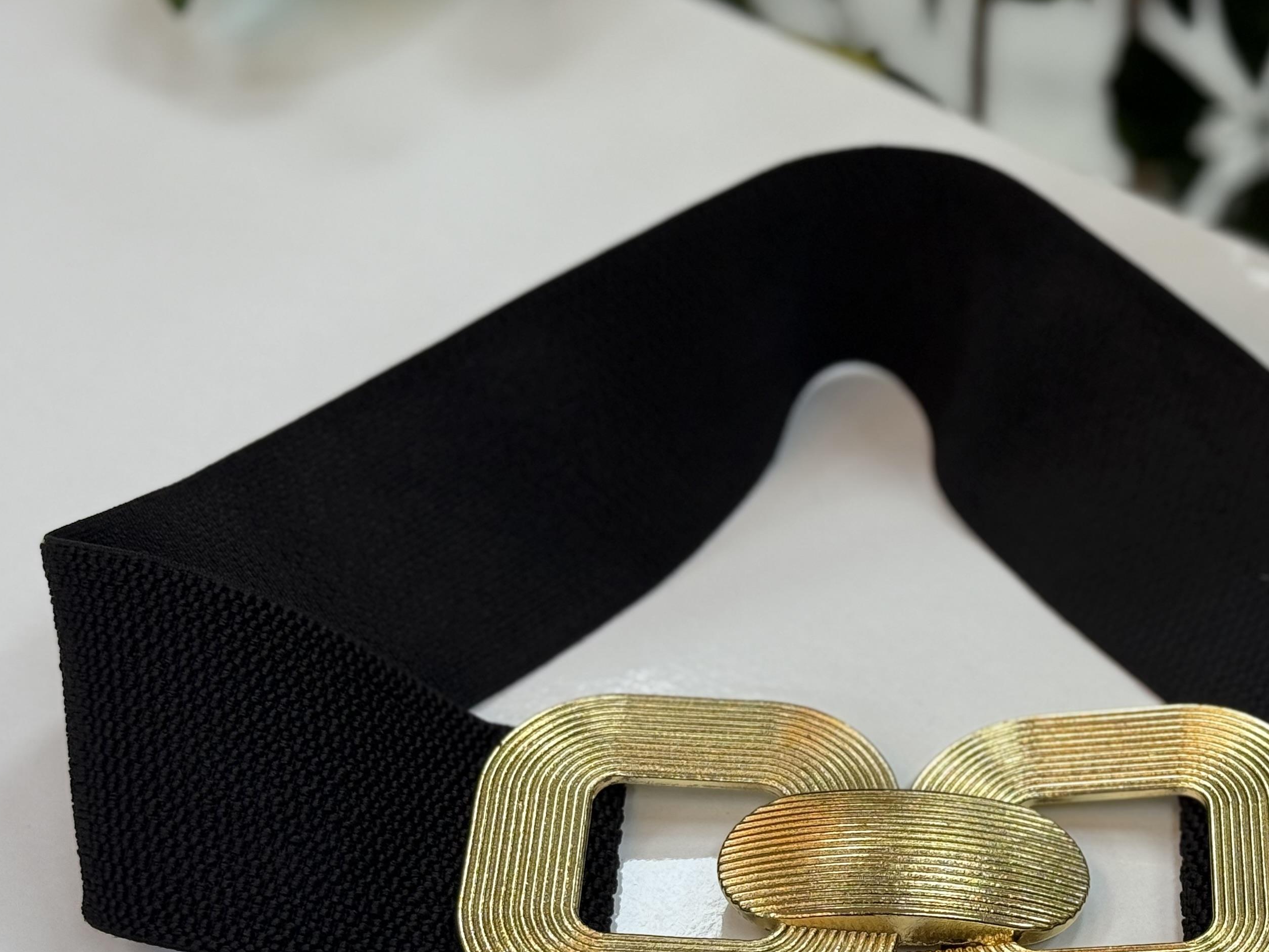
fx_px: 2823
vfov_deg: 19.1
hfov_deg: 25.1
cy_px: 631
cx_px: 922
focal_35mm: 77
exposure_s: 1/100
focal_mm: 6.76
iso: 50
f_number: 1.78
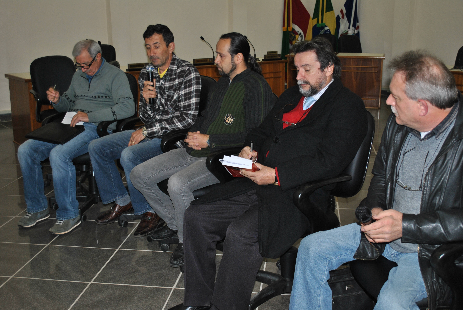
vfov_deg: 30.9
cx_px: 232
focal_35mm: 44
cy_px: 155
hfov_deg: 44.9
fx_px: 560
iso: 200
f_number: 4.5
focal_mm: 29
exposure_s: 1/60
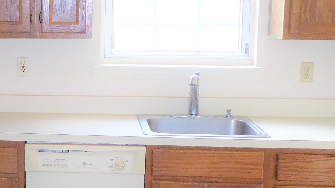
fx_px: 675
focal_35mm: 76
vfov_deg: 15.9
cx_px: 24
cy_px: 99
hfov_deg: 26.8
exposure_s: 1/60
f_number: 3.5
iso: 500
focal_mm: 5.4
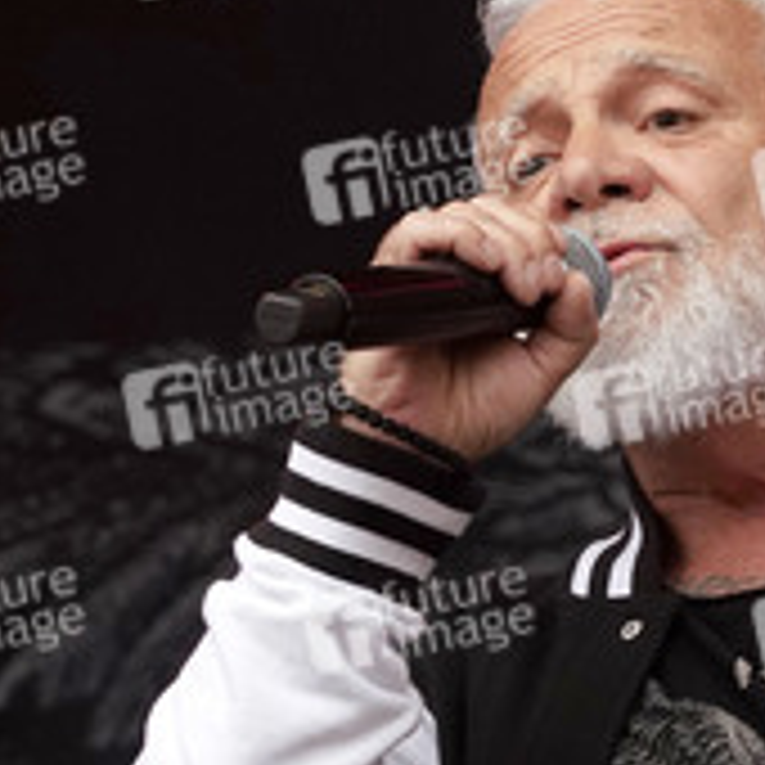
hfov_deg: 12.8
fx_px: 3375
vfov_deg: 12.9
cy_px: 508
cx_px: 749
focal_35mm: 135
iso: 1000
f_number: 5.6
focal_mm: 60
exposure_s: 1/160
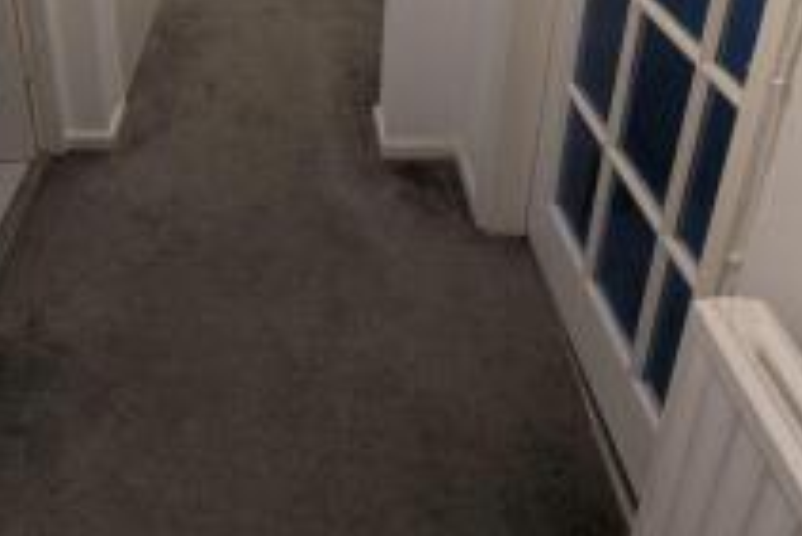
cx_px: 249
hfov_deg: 63.3
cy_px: -150
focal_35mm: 28
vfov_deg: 34.2
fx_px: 624
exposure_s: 1/43
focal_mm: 1.95
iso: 61
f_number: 2.2
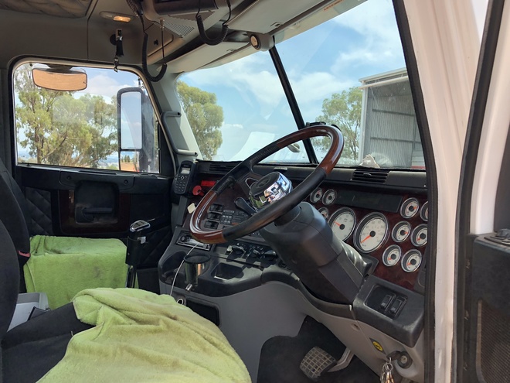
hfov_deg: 63.4
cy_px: 192
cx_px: 255
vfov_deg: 49.7
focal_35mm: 28
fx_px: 413
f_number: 1.8
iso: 20
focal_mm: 3.99
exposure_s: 1/1000
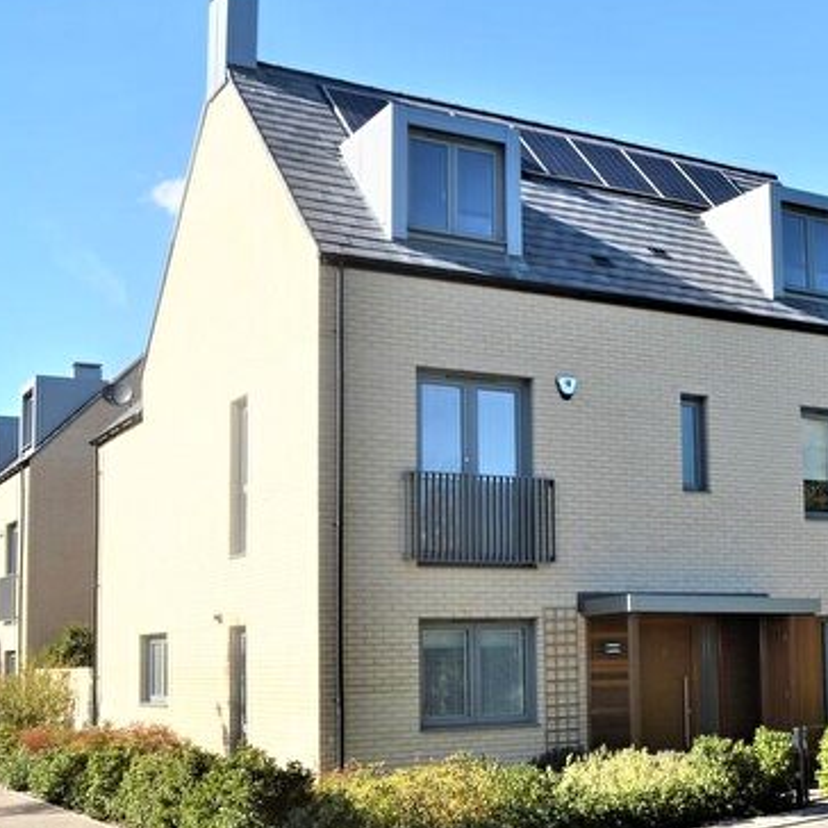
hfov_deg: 33.7
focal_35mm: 49
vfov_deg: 34.5
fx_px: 1326
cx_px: 660
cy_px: 502
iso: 100
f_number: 9
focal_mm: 20
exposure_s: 1/200
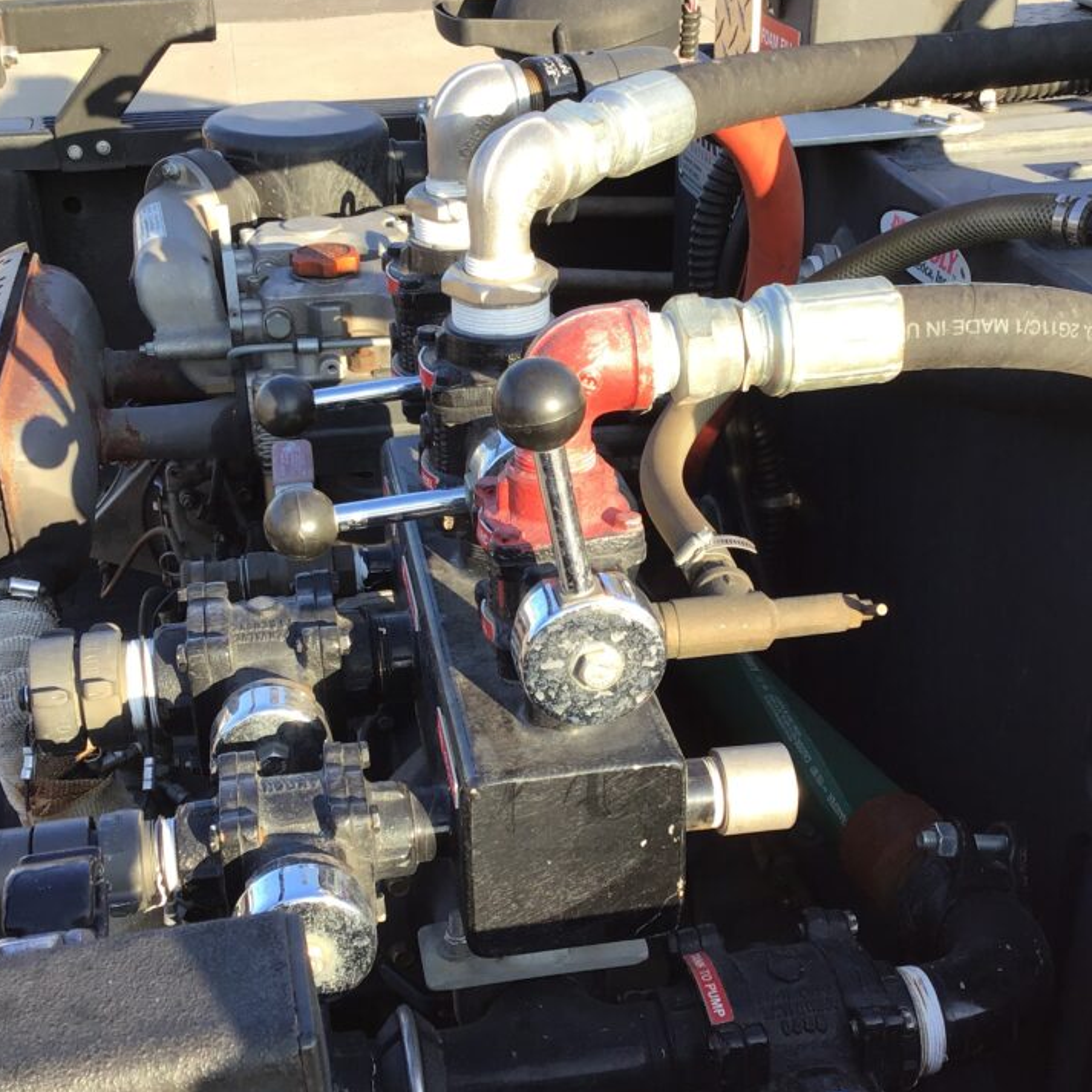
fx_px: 1606
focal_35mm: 45
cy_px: 567
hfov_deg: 37.6
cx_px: 544
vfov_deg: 37.5
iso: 25
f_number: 2.4
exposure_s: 1/208
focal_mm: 3.3
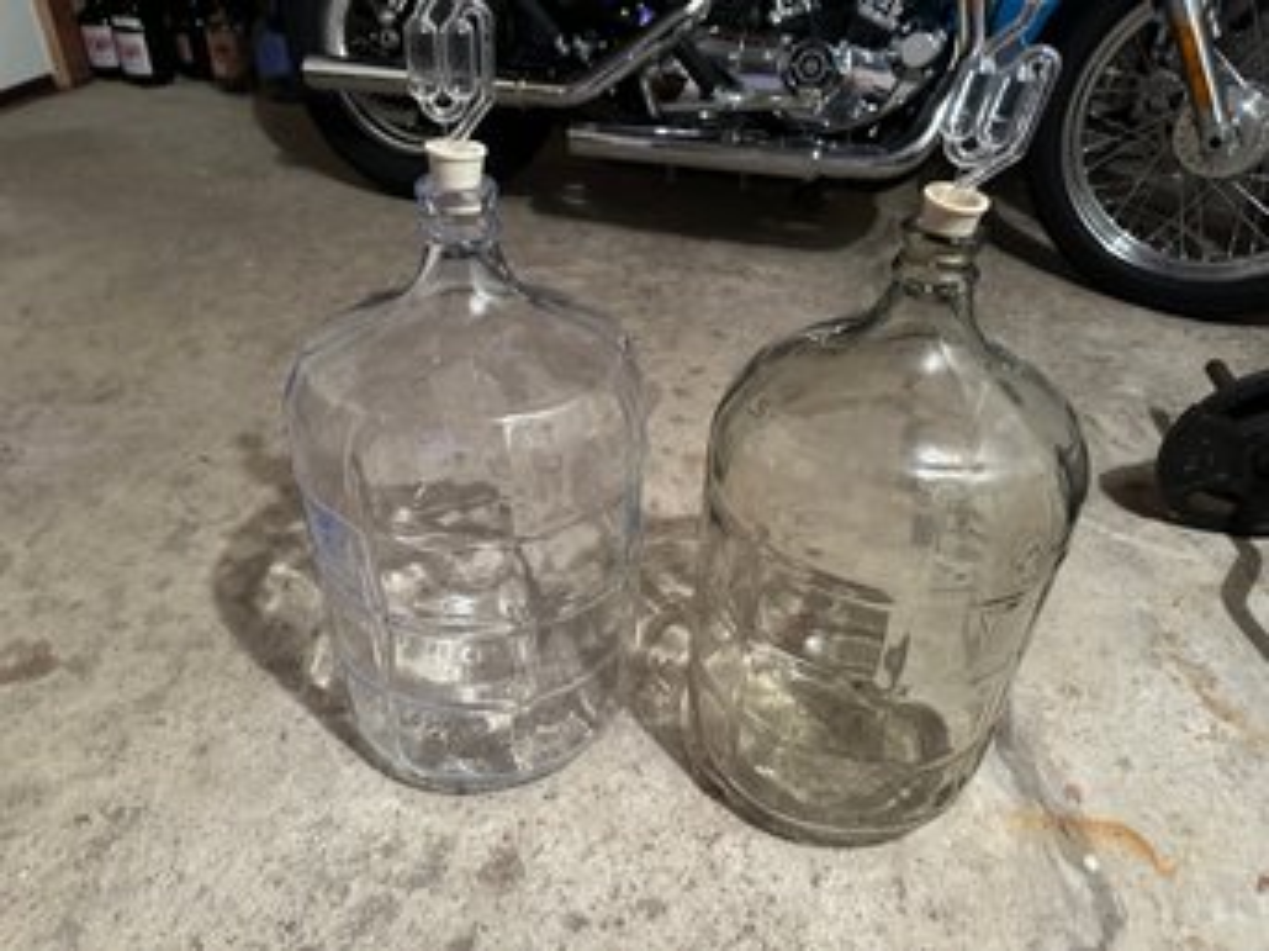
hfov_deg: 71.6
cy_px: 476
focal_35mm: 24
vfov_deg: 56.8
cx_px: 634
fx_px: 880
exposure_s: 1/40
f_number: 1.78
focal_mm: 6.86
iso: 1000
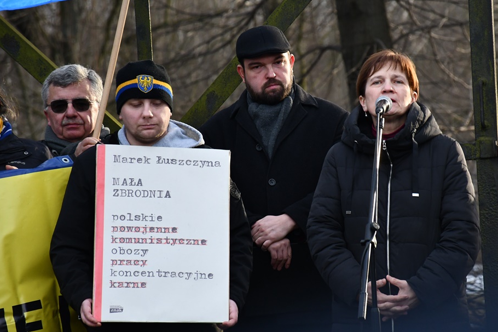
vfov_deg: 5.0
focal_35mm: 277
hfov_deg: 7.4
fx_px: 3830
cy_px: 157
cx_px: 316
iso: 1000
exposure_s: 1/500
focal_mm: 140
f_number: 5.6
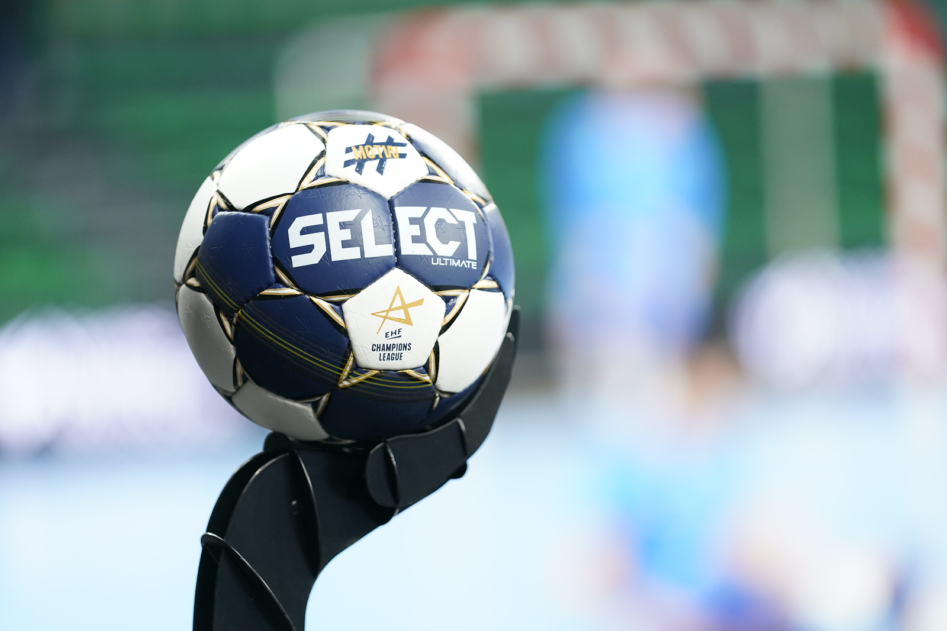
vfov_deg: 7.9
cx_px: 474
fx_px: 4577
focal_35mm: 174
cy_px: 316
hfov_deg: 11.8
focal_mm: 174
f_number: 2.8
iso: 2000
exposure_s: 1/250
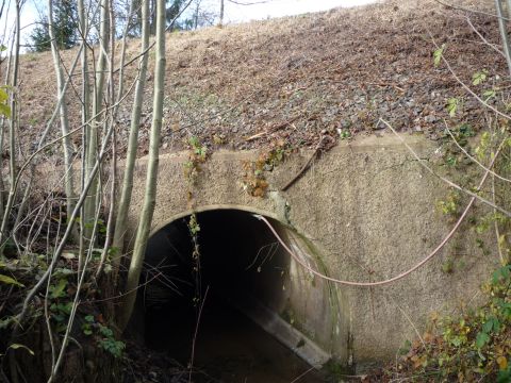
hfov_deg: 56.8
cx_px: 256
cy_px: 192
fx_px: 472
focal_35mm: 32
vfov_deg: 44.2
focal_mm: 5.2
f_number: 3.5
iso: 100
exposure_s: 1/100
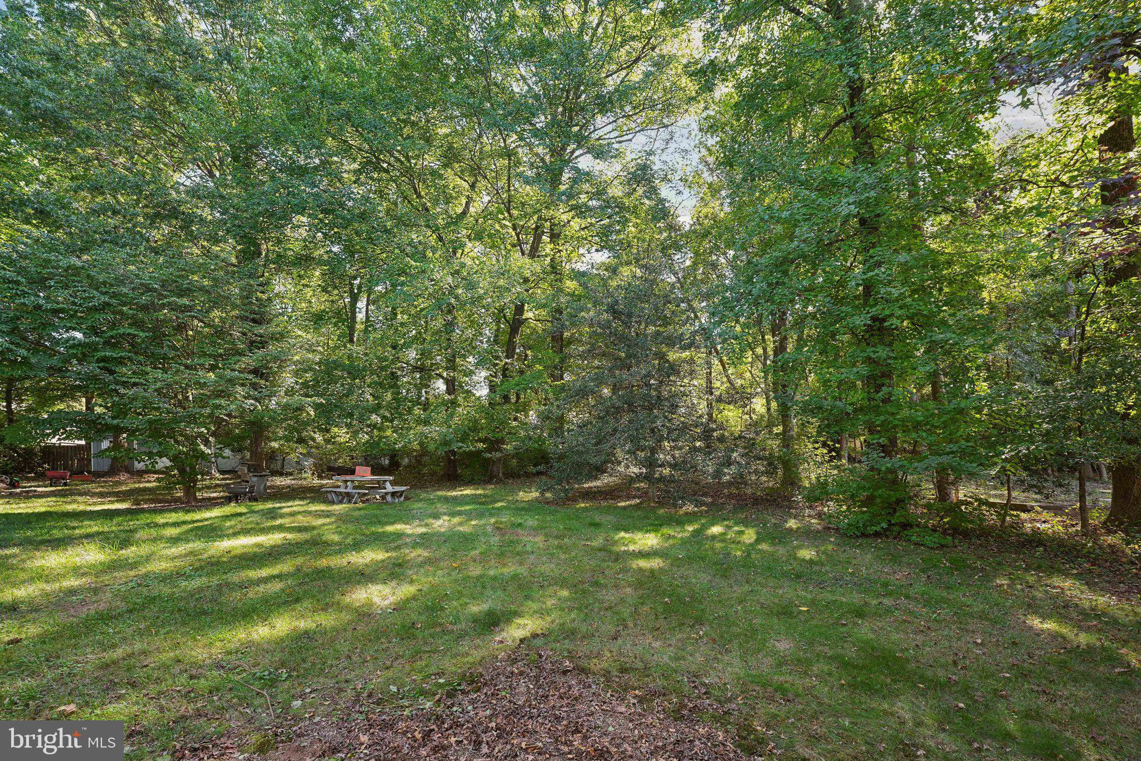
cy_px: 380
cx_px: 570
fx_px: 444
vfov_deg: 81.2
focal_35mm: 14
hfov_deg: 104.3
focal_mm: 14
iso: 160
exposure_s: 1/40
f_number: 5.6
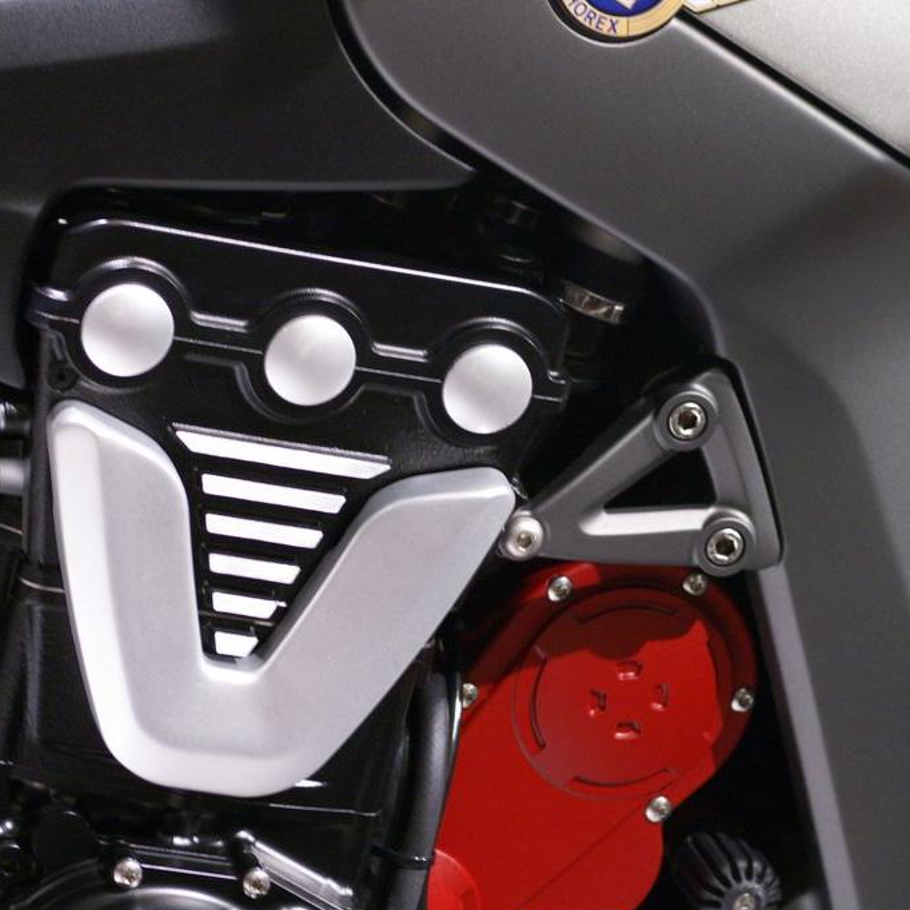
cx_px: 454
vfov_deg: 7.6
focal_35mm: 230
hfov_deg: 7.6
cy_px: 363
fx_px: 6841
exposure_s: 1/30
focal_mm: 120
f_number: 5.6
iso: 400
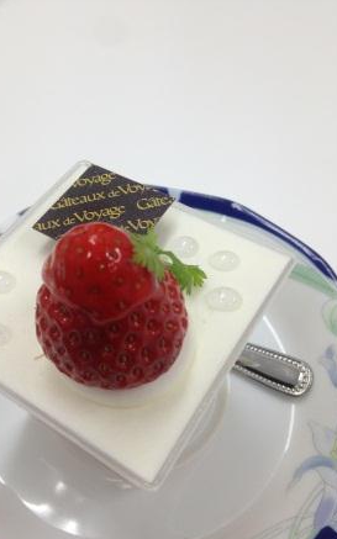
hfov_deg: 33.5
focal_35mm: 38
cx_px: 135
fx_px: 559
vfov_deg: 51.5
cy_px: 273
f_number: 2.4
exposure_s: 1/60
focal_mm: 4.28
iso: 64
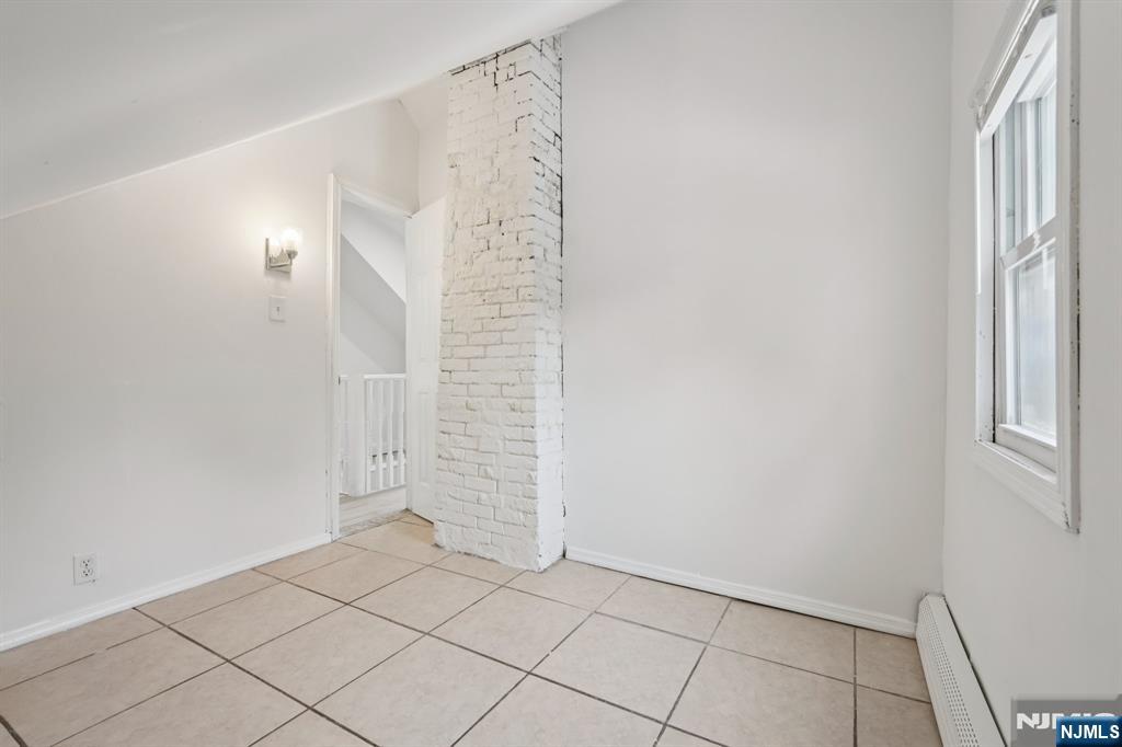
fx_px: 514
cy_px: 374
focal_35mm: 16
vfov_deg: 72.0
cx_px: 561
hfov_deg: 95.0
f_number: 8
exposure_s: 1/15
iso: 400
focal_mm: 16.5
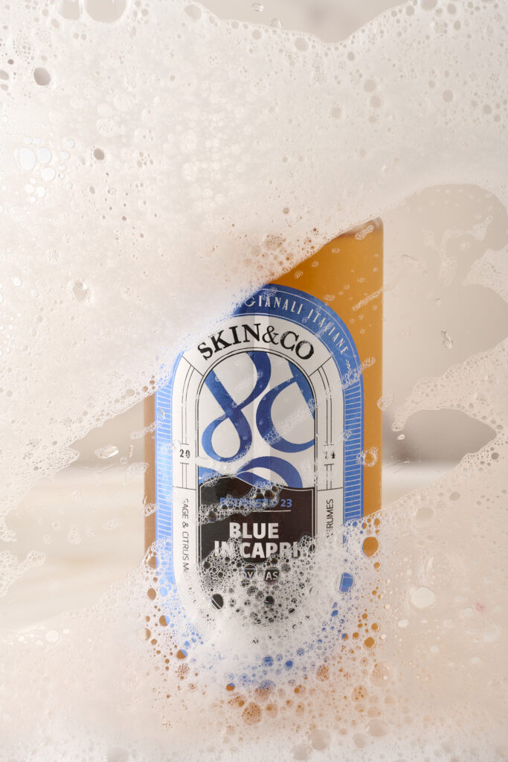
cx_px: 254
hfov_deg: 13.0
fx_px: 2222
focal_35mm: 105
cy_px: 381
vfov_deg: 19.5
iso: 100
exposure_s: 1/160
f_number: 13
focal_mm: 105
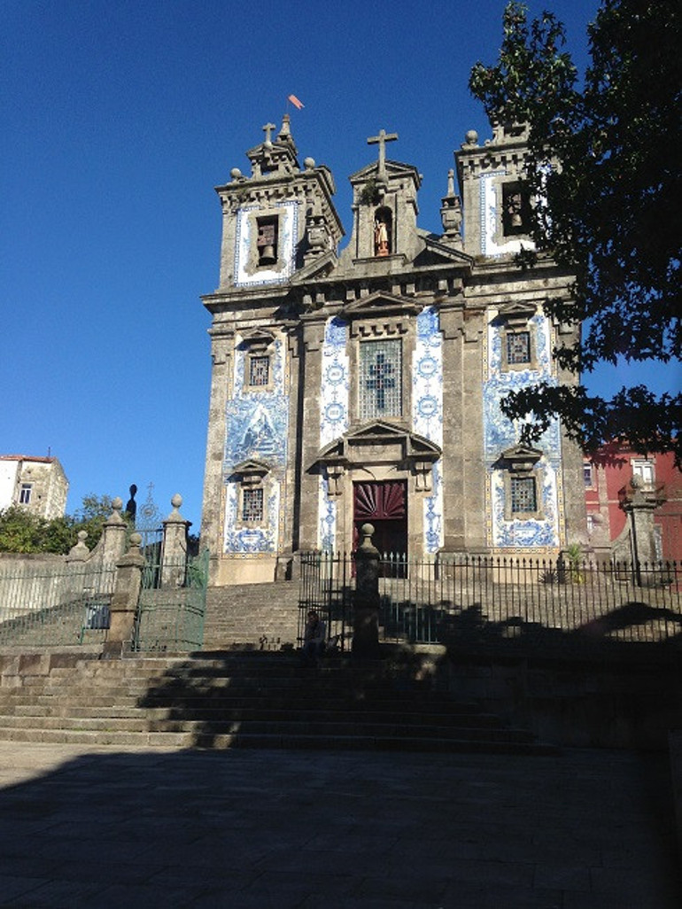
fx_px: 867
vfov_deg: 55.3
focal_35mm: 33
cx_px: 341
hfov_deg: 43.0
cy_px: 454
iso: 50
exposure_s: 1/1595
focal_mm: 4.12
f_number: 2.4
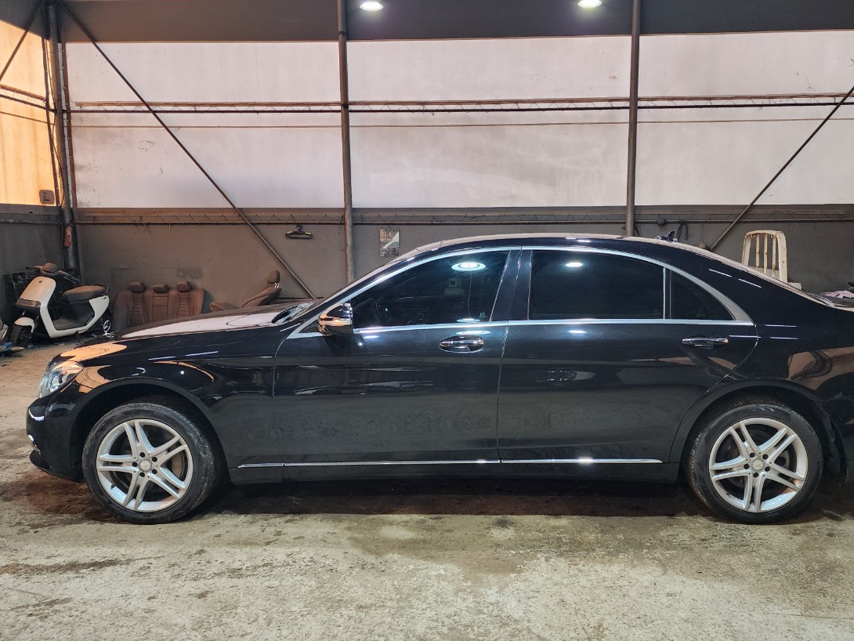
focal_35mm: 27
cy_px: 309
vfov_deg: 51.4
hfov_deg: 65.0
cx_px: 488
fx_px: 666
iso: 100
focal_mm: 6.4
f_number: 1.8
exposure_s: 1/120
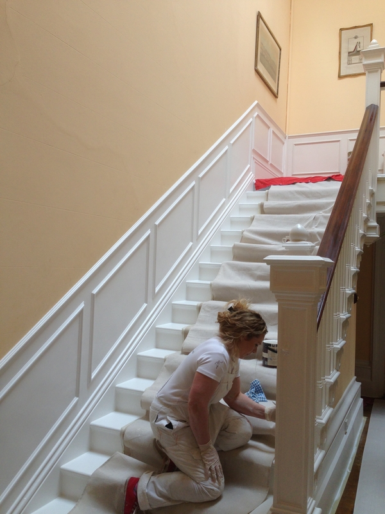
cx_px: 192
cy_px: 257
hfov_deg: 42.9
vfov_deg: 55.4
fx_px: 489
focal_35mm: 33
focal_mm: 4.12
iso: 50
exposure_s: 1/40
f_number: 2.4
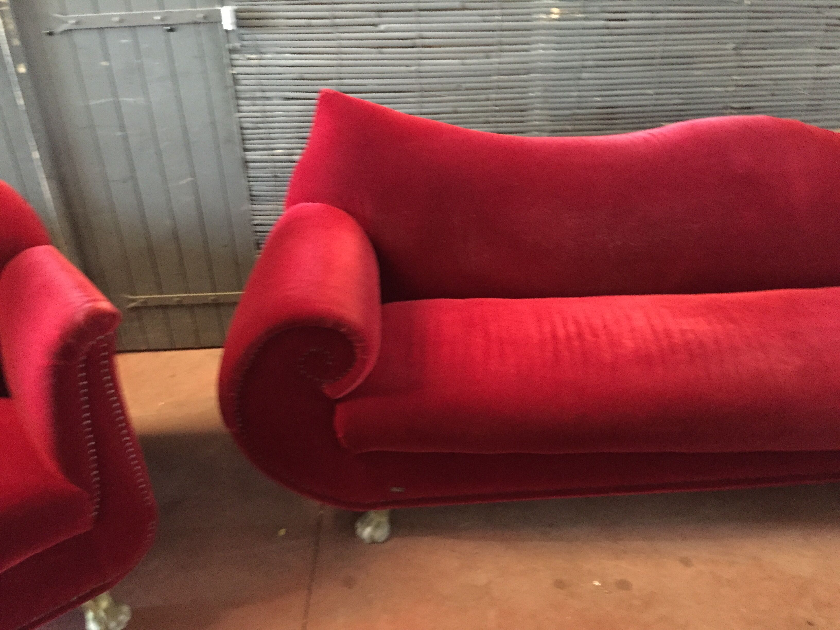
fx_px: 704
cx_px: 420
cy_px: 315
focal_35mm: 29
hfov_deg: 61.7
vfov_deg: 48.2
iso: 800
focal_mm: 4.15
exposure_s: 1/17
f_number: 2.2
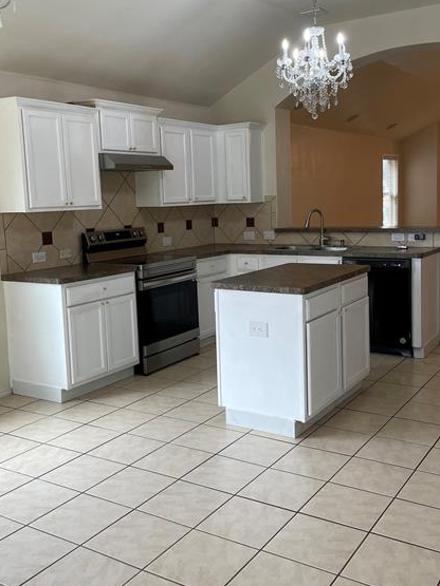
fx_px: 610
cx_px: 234
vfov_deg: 51.3
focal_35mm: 36
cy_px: 263
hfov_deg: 39.6
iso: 80
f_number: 1.6
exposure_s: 1/120
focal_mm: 4.2
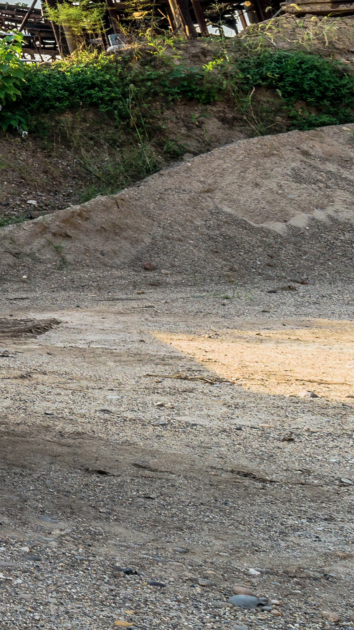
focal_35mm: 61
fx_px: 1018
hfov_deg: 10.6
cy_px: -115
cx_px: -784
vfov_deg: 29.7
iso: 64
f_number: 13
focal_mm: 15
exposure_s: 1/40
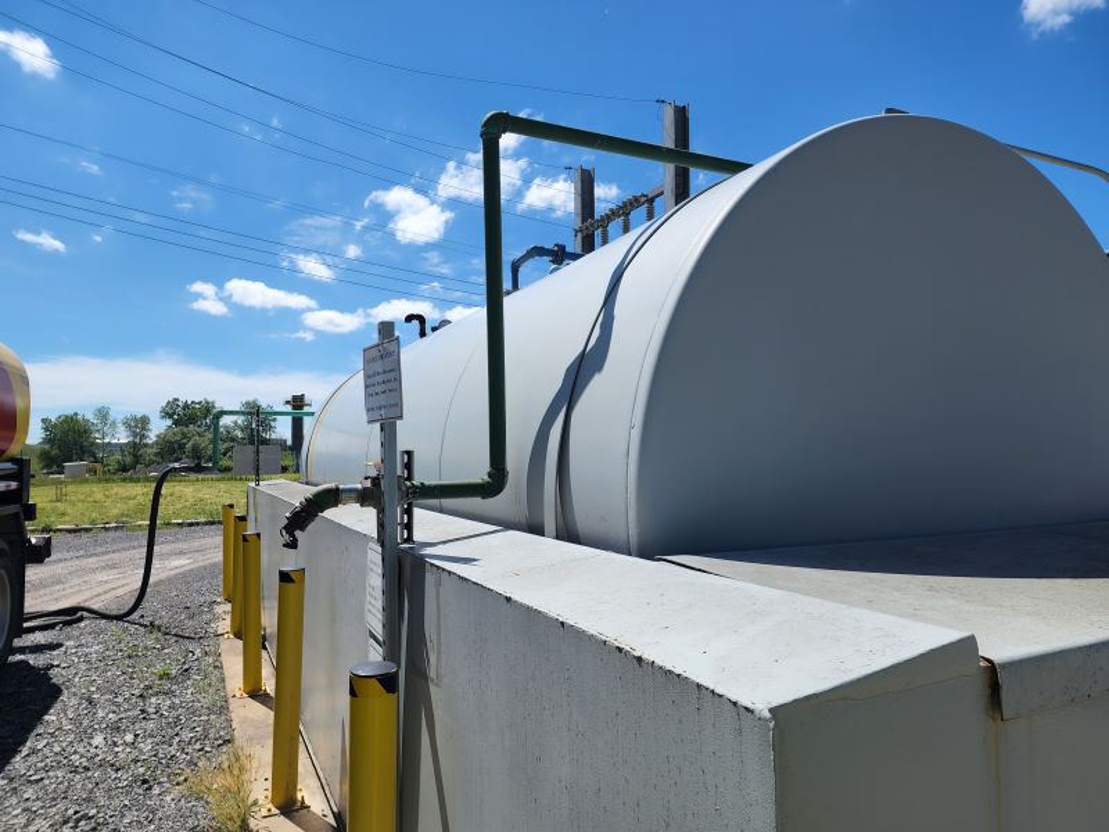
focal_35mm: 23
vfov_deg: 58.9
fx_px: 737
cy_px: 416
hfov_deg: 73.9
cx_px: 554
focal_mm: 6.4
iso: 12
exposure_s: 1/1199
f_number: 1.8
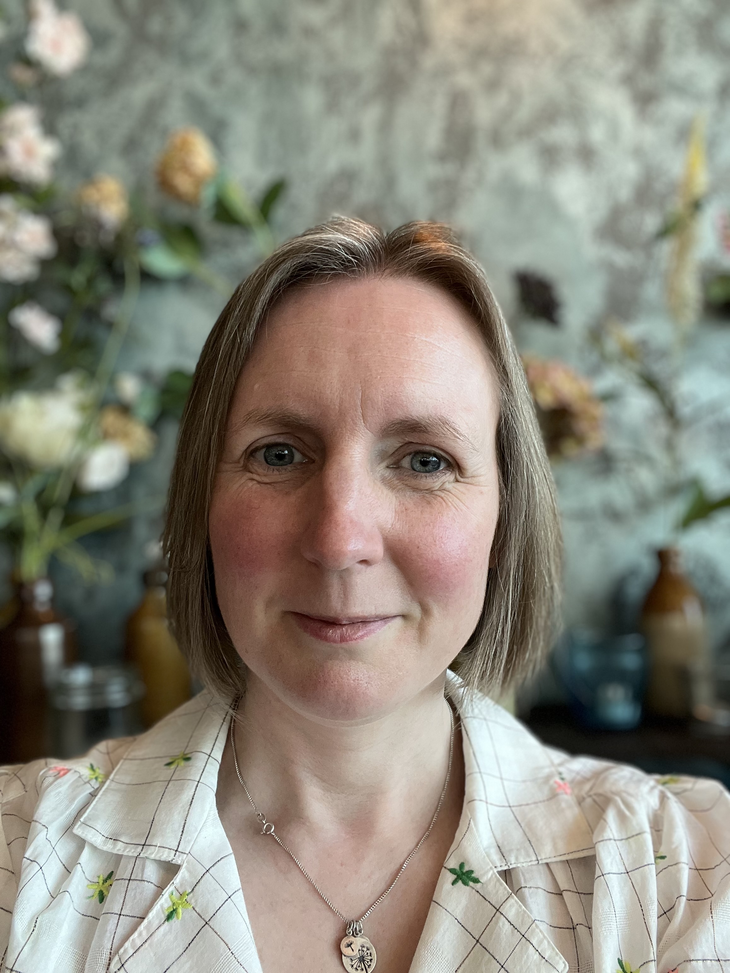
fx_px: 844
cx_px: 365
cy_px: 486
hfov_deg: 46.8
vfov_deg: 60.0
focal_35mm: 30
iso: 80
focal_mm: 2.71
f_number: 2.2
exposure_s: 1/50
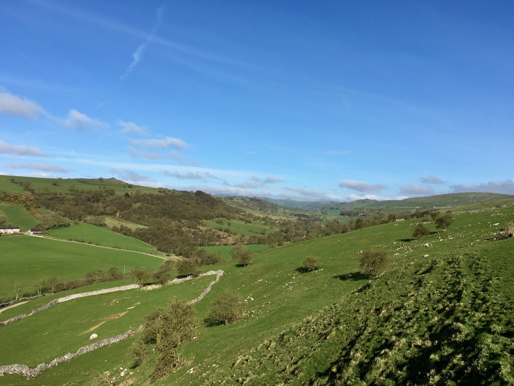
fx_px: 431
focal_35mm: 29
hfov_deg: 61.7
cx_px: 257
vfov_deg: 48.2
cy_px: 193
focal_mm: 4.15
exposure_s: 1/2079
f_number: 2.2
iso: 25
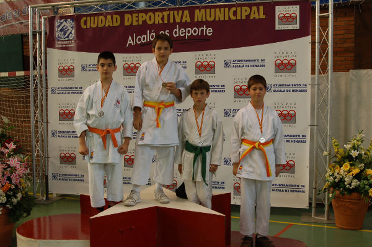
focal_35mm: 42
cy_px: 124
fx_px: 433
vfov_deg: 31.8
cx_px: 186
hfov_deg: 46.5
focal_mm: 28
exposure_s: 1/60
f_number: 4
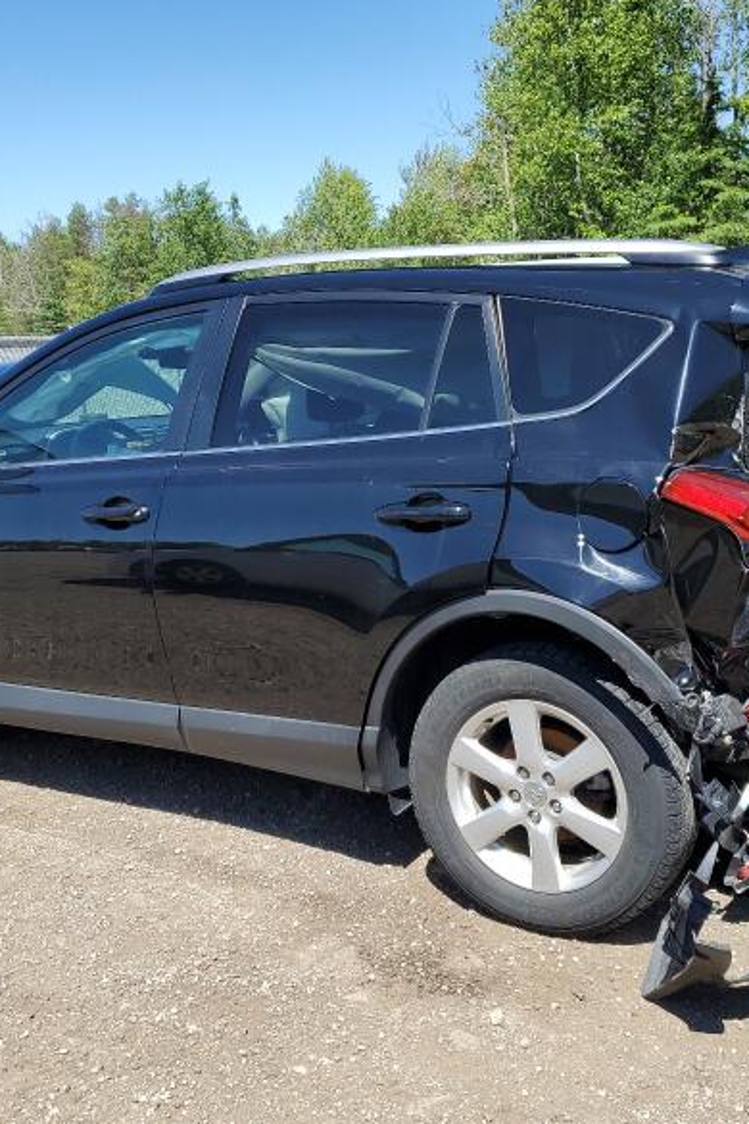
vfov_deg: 51.9
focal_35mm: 37
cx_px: 403
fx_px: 1155
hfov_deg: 35.9
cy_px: 557
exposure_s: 1/2000
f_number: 1.5
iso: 50
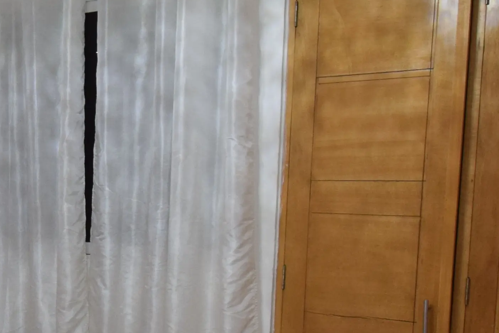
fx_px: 887
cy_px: 302
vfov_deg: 20.8
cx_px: -37
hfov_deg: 28.8
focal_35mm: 64
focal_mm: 10
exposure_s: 1/60
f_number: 5
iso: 800
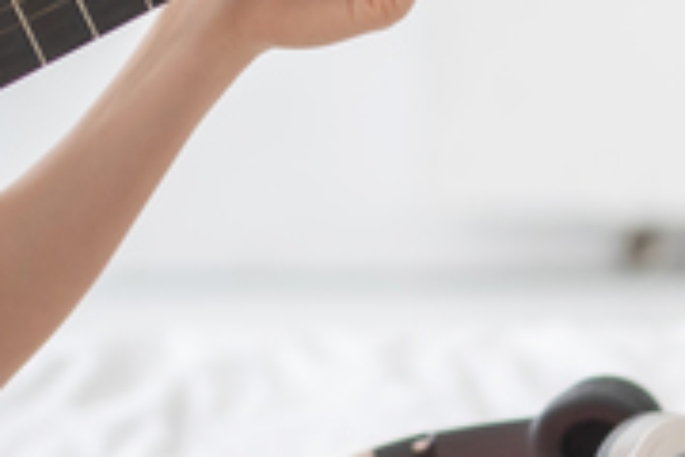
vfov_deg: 4.5
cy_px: -257
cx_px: -354
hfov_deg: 6.7
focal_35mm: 302
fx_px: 5746
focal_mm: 85
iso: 1250
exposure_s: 1/800
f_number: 2
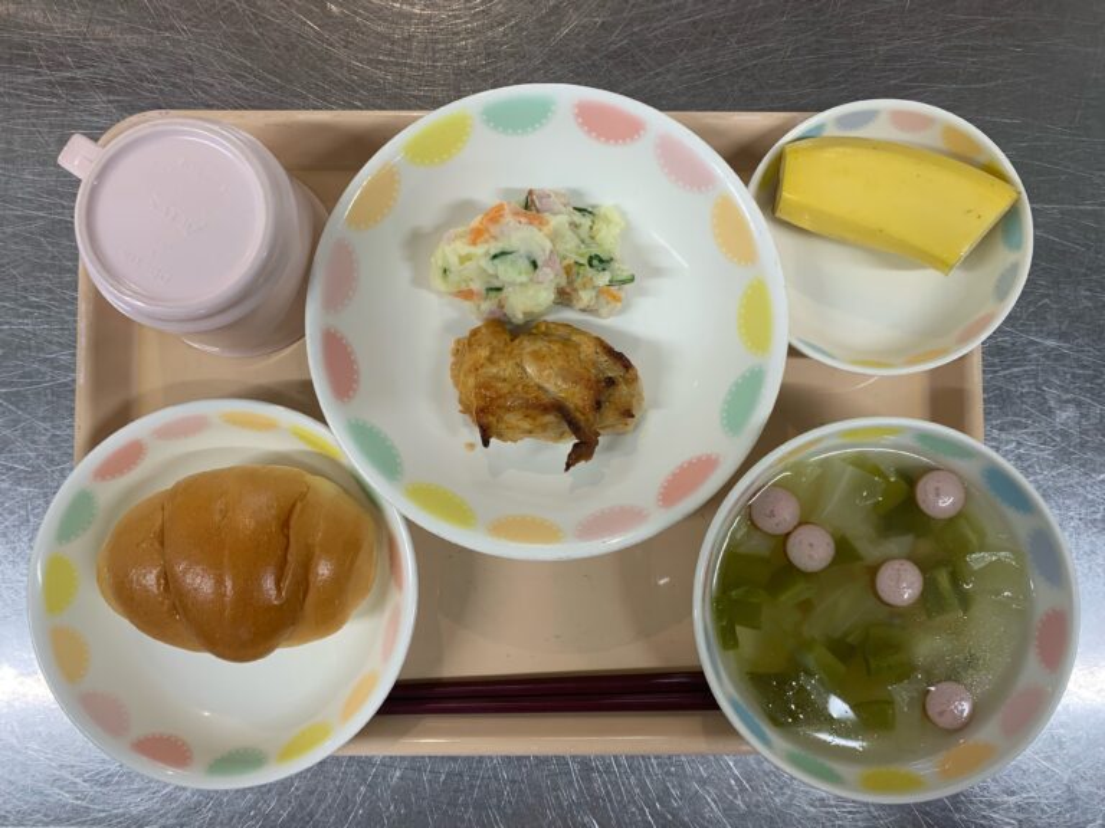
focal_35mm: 26
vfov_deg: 53.1
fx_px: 830
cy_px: 414
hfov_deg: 67.3
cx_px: 552
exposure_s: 1/60
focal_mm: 4.25
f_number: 1.8
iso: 64
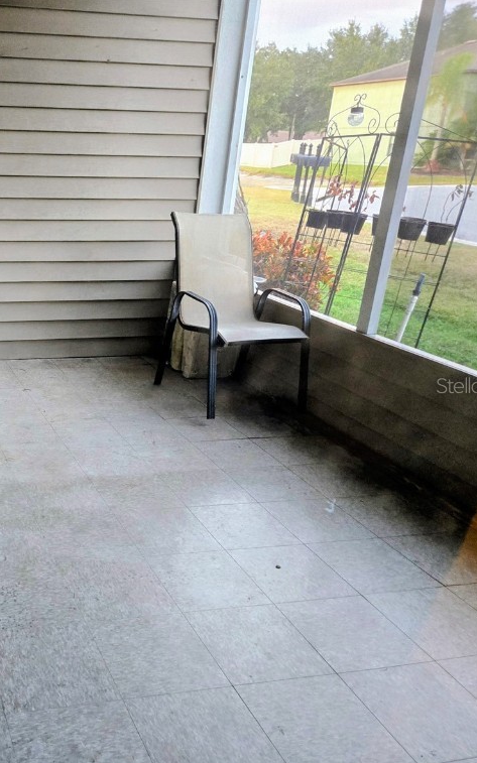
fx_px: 687
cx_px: 15
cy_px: 385
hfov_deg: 35.2
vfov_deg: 58.1
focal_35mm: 33
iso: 1000
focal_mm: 5.4
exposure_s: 1/120
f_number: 1.8
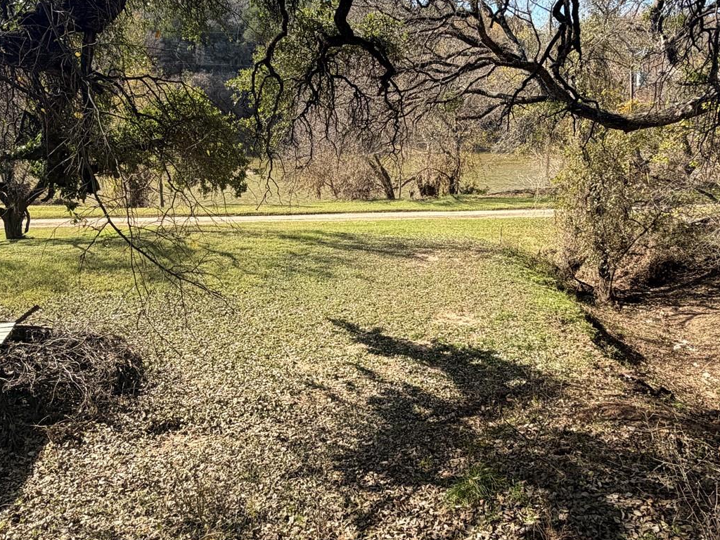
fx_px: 582
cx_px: 311
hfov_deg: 63.2
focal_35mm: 28
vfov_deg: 49.6
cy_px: 233
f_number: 2.2
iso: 40
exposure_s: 1/514
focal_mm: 2.22
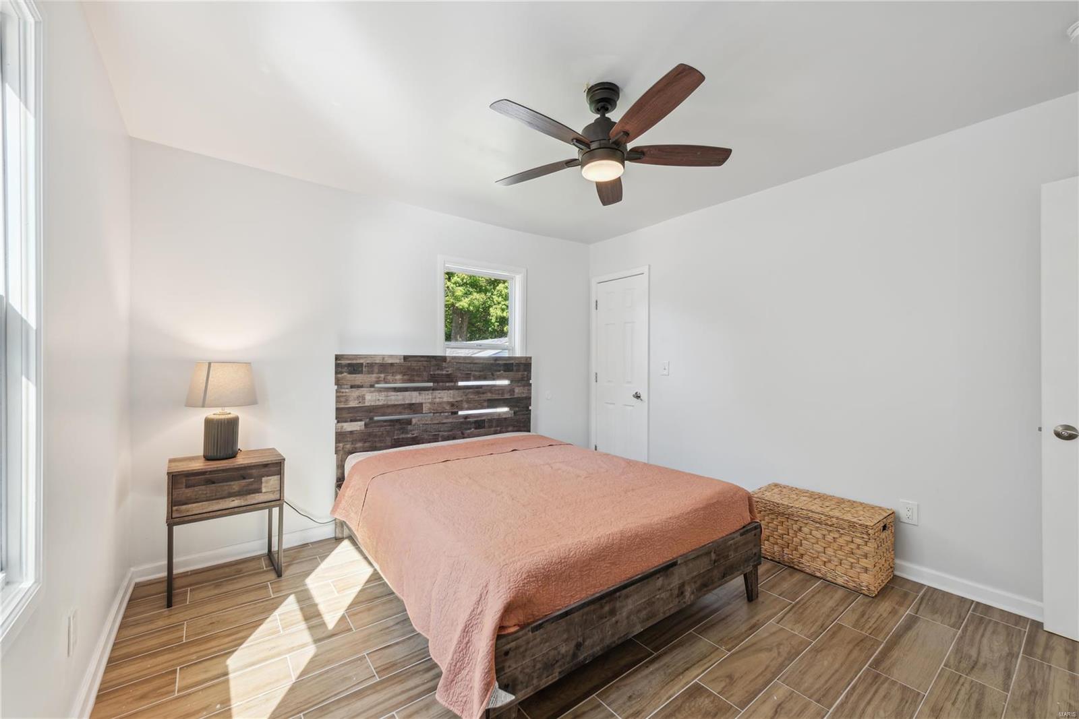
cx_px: 540
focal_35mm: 14
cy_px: 360
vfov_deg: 81.2
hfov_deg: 104.2
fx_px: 420
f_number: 7.1
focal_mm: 14
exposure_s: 1/20
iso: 100
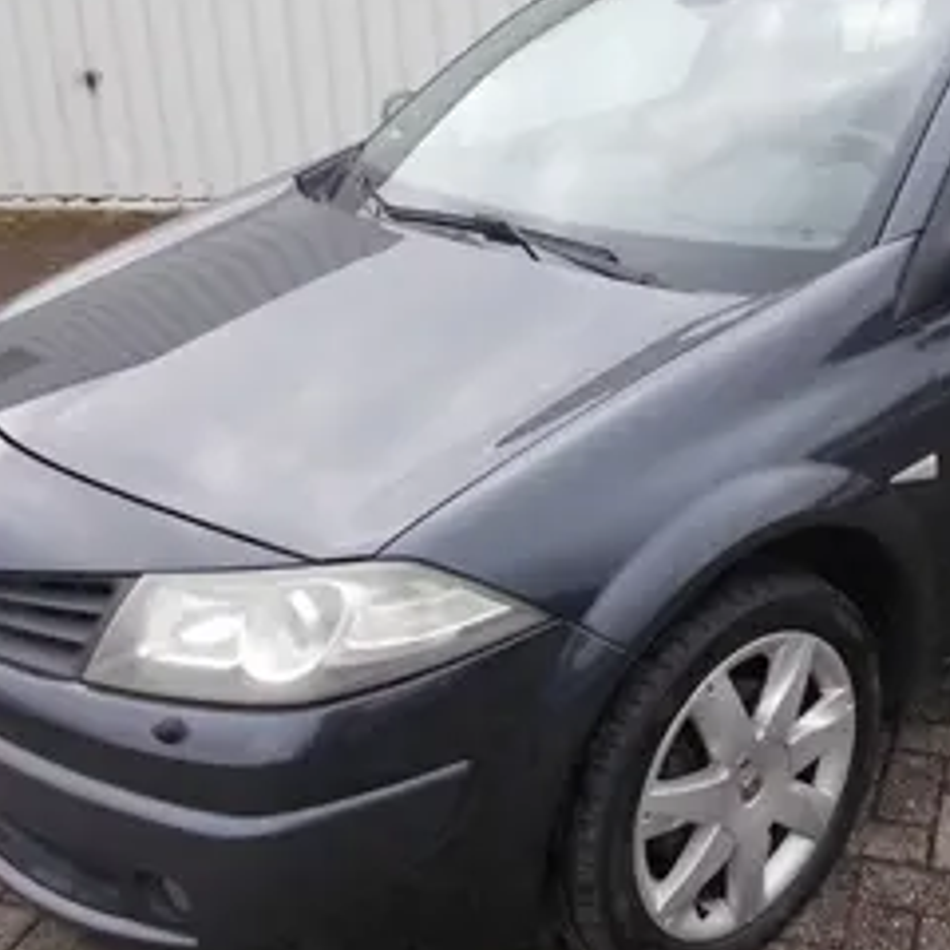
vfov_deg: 36.6
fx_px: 1428
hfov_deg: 36.1
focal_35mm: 46
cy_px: 368
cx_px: 689
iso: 80
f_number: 3.2
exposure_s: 1/250
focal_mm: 4.6
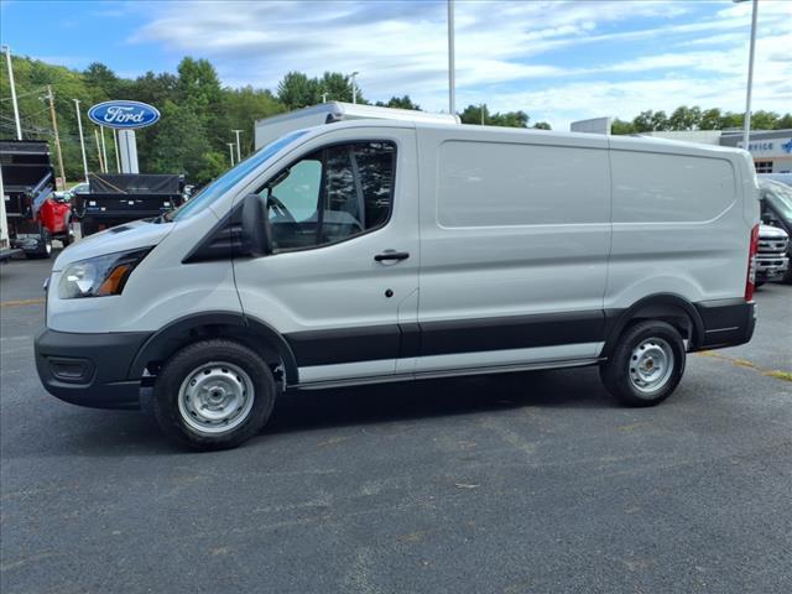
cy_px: 297
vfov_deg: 51.4
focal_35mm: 27
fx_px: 618
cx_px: 396
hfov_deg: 65.3
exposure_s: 1/1250
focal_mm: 3.58
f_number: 1.9
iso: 40
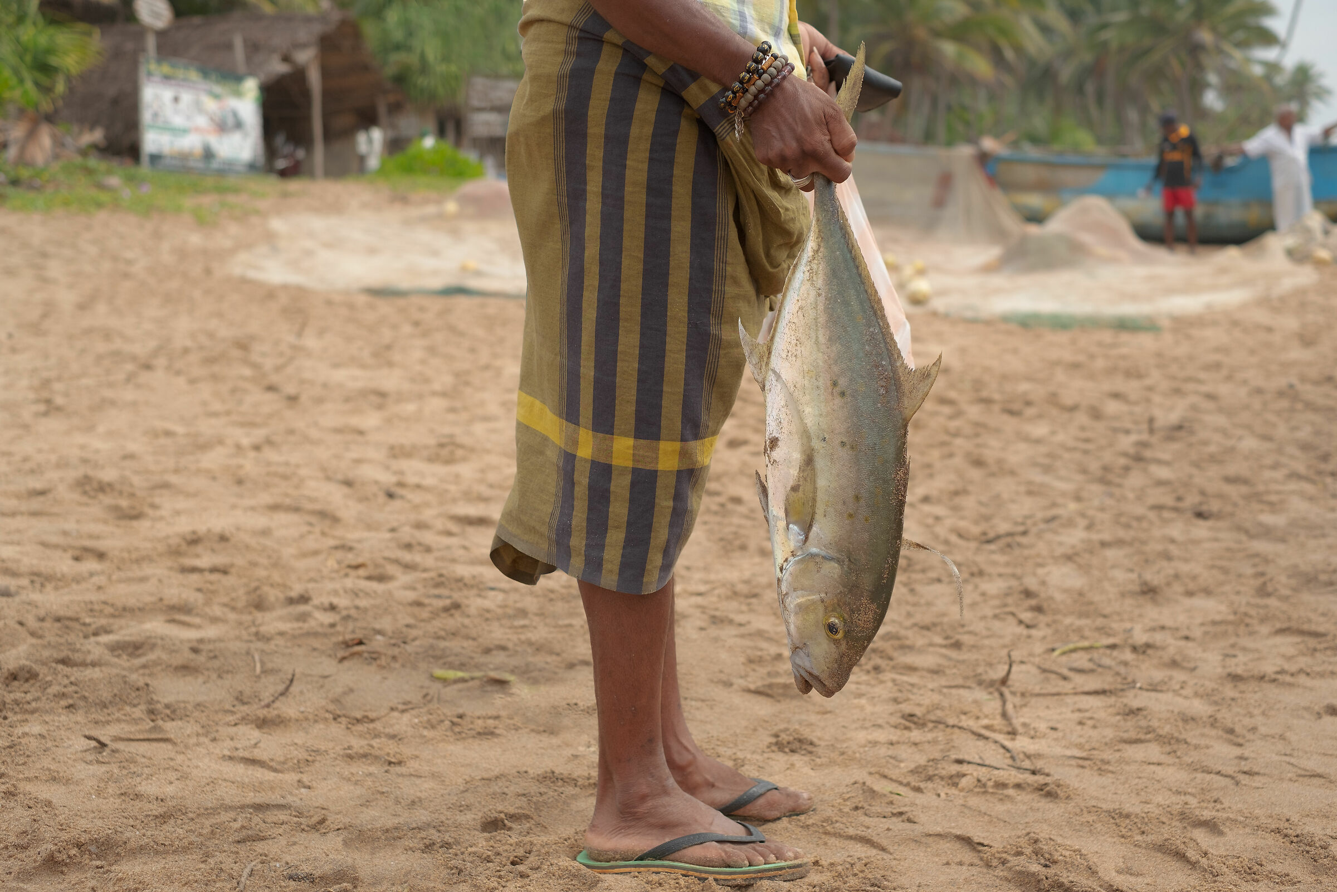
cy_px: 446
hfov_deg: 37.5
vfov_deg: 25.5
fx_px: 1968
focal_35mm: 53
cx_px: 668
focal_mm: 35
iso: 200
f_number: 3.2
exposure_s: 1/1000
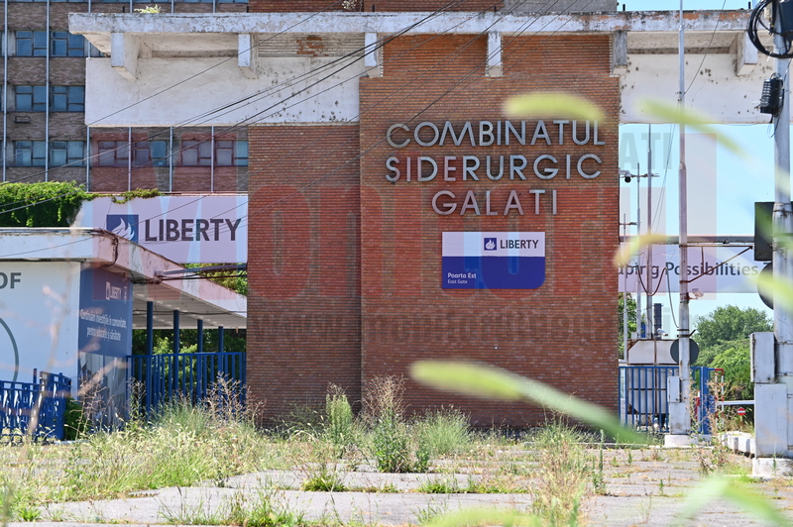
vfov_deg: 13.4
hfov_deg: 20.0
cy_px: 264
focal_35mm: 102
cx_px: 396
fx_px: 2245
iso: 125
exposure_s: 1/160
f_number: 8
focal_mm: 102
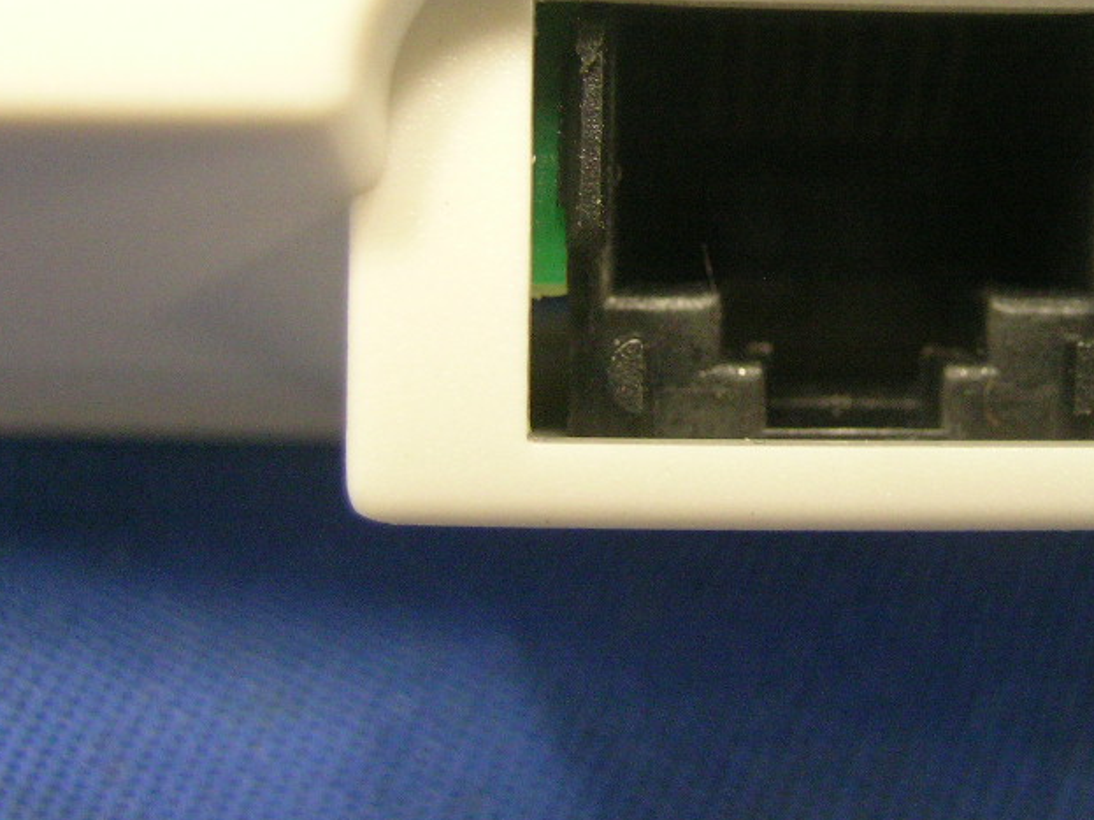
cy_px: 186
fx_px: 1453
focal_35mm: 46
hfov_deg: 40.5
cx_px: 762
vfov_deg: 30.9
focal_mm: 5.8
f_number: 2.8
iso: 200
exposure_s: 1/10.6
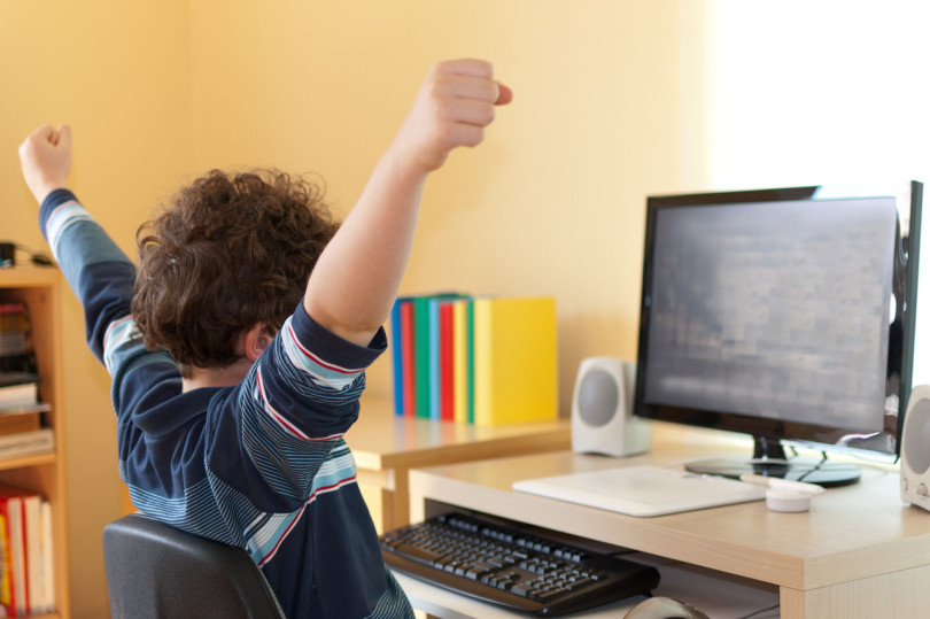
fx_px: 1355
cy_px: 310
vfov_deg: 25.7
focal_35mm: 52
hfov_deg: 37.9
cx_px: 465
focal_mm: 35
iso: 200
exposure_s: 1/125
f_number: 2
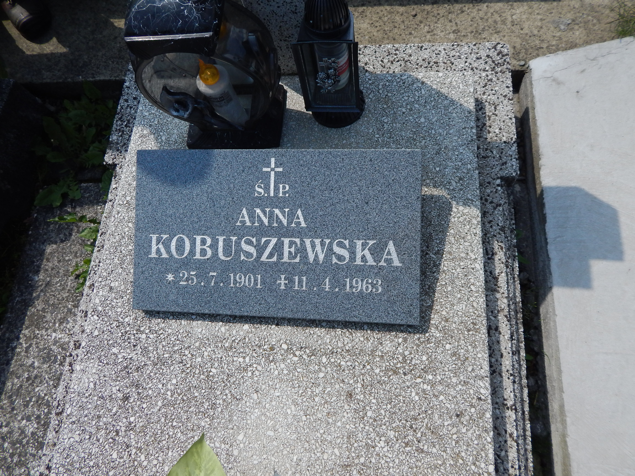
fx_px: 422
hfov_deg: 73.9
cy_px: 238
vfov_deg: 58.9
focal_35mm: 23
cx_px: 318
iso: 125
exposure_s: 1/800
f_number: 6
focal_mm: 4
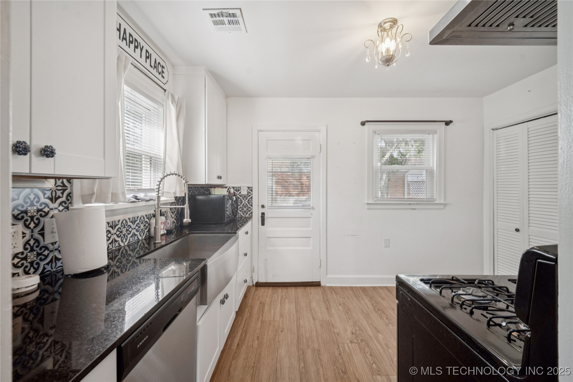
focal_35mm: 14
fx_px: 223
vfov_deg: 81.2
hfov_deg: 104.3
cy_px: 191
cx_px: 286
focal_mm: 14
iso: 640
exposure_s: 1/50
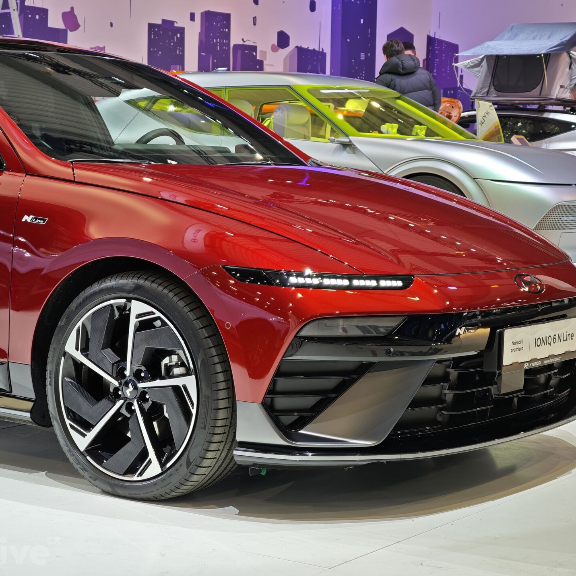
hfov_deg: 20.9
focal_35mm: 83
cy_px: 287
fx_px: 1563
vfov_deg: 20.9
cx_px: 330
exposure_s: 1/100
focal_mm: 11.5
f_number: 1.8
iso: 100
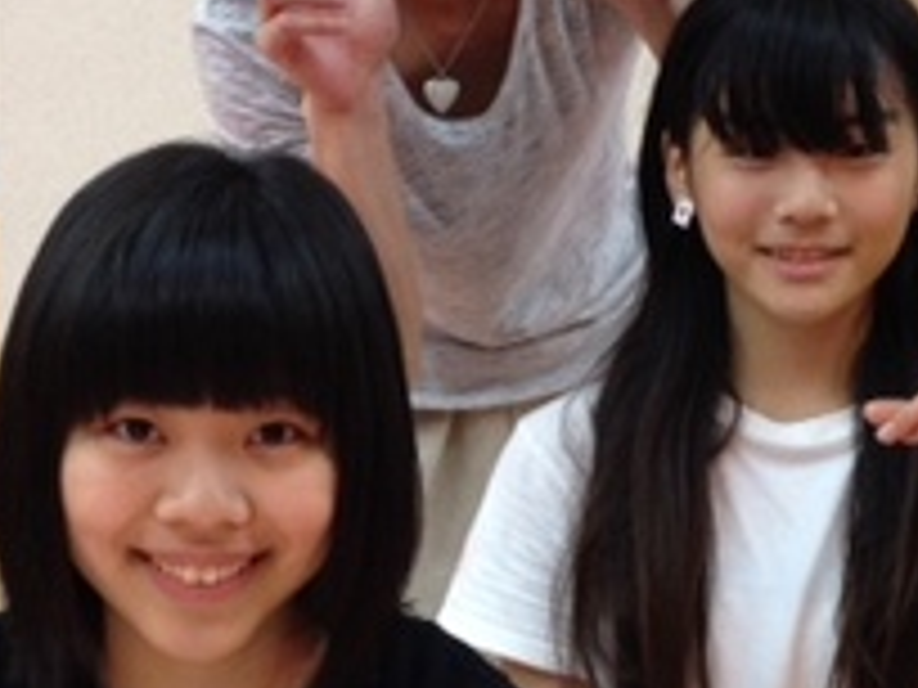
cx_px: 428
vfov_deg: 14.4
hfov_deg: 19.1
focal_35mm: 103
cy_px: 355
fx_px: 2732
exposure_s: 1/20
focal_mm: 4.28
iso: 80
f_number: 2.4
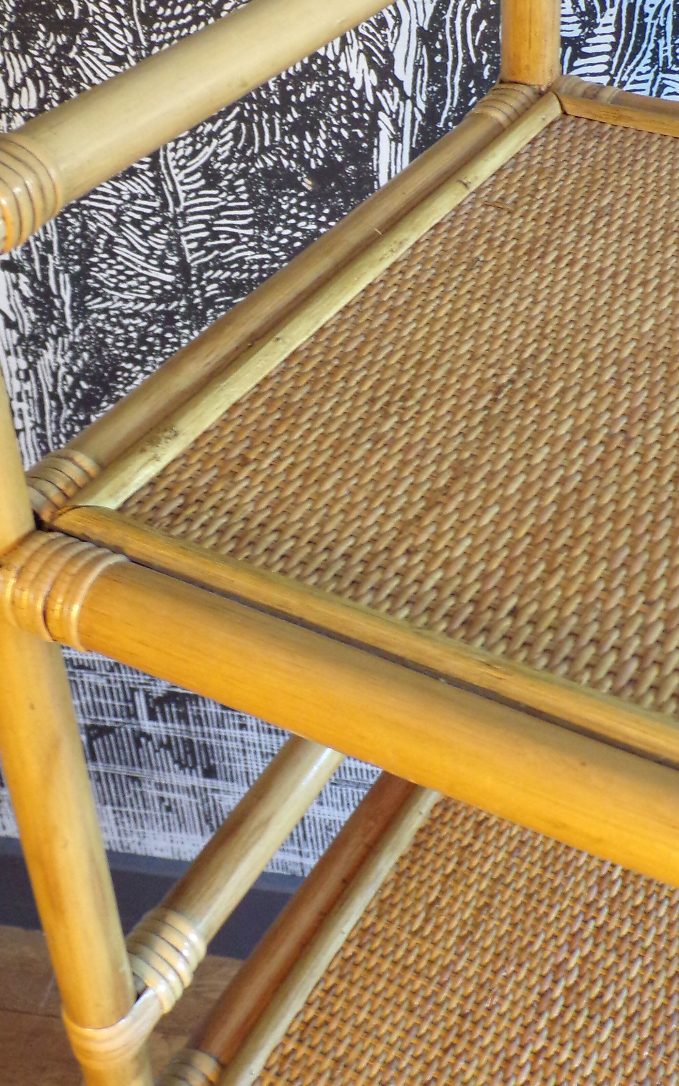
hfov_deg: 26.3
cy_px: 366
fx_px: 1451
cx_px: 353
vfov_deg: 40.6
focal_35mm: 49
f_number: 3.2
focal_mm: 5.8
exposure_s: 1/15
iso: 400
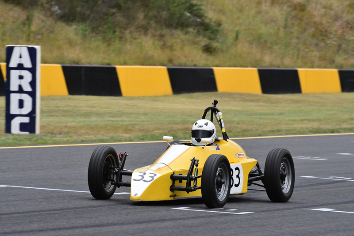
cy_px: 118
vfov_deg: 4.6
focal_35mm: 300
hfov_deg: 6.9
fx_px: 2951
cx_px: 177
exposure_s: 1/640
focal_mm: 200
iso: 2500
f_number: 10
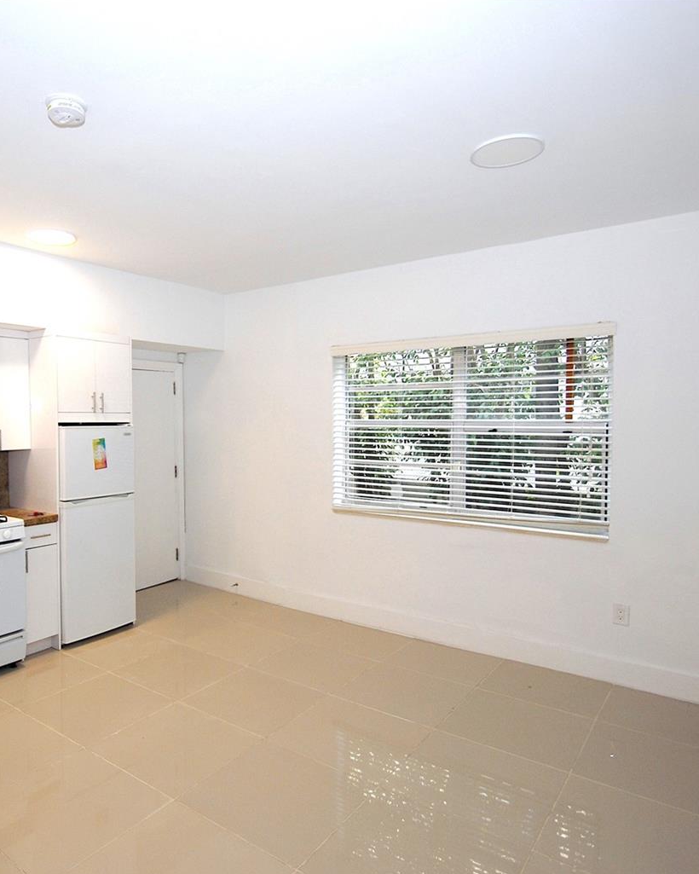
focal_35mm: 22
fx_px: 569
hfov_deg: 62.1
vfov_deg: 75.0
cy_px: 451
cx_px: 256
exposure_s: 1/60
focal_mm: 10
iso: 100
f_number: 4
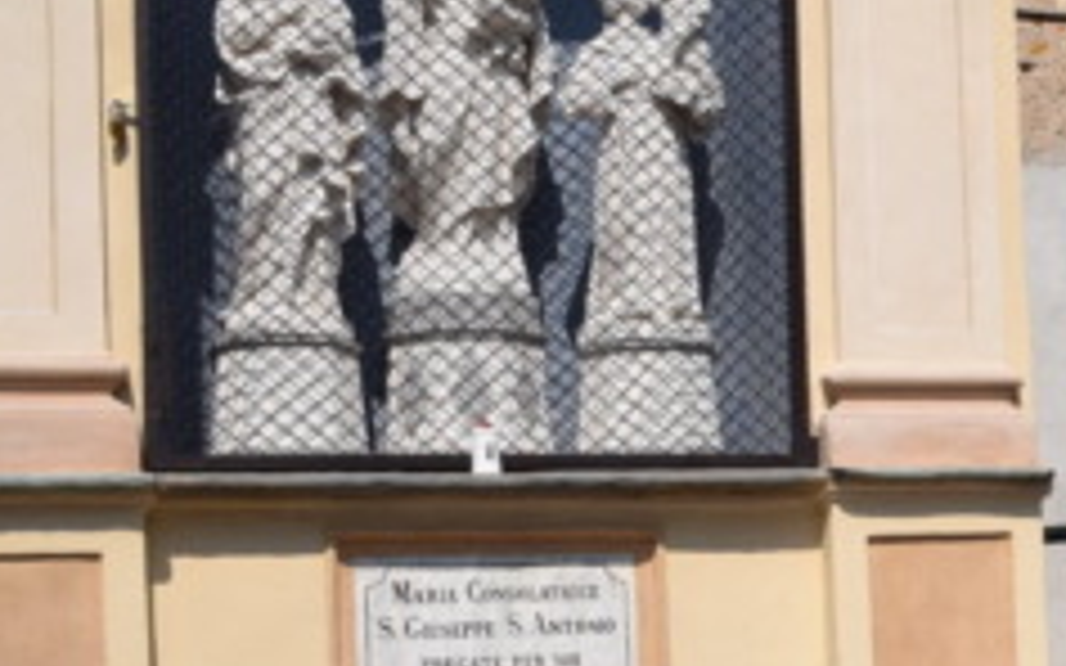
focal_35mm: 79
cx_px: 1516
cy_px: 580
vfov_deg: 16.3
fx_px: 2295
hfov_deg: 22.4
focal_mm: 18
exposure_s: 1/500
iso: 200
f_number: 11
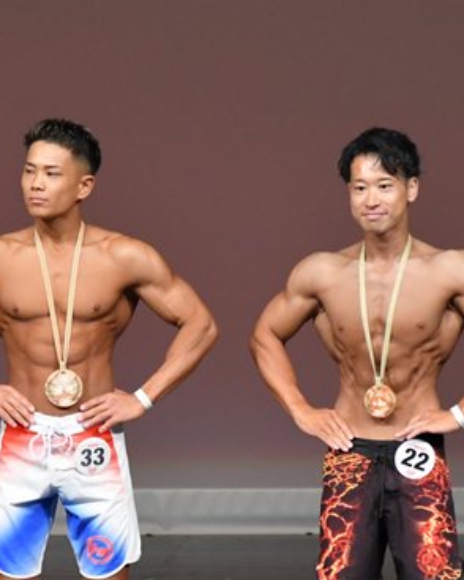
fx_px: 11714
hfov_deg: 2.3
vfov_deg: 2.8
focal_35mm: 683
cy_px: 397
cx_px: 69
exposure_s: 1/400
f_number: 5.6
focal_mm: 230
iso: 4000
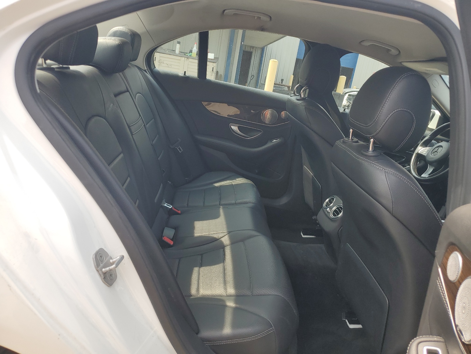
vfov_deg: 53.1
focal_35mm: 26
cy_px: 177
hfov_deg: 67.3
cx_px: 236
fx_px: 354
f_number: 1.5
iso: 50
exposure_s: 1/625
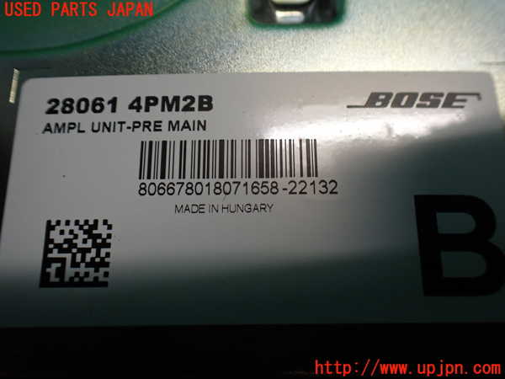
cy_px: 190
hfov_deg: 60.0
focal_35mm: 30
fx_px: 438
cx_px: 252
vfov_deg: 46.8
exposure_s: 1/125
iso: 250
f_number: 2.3
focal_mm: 5.4
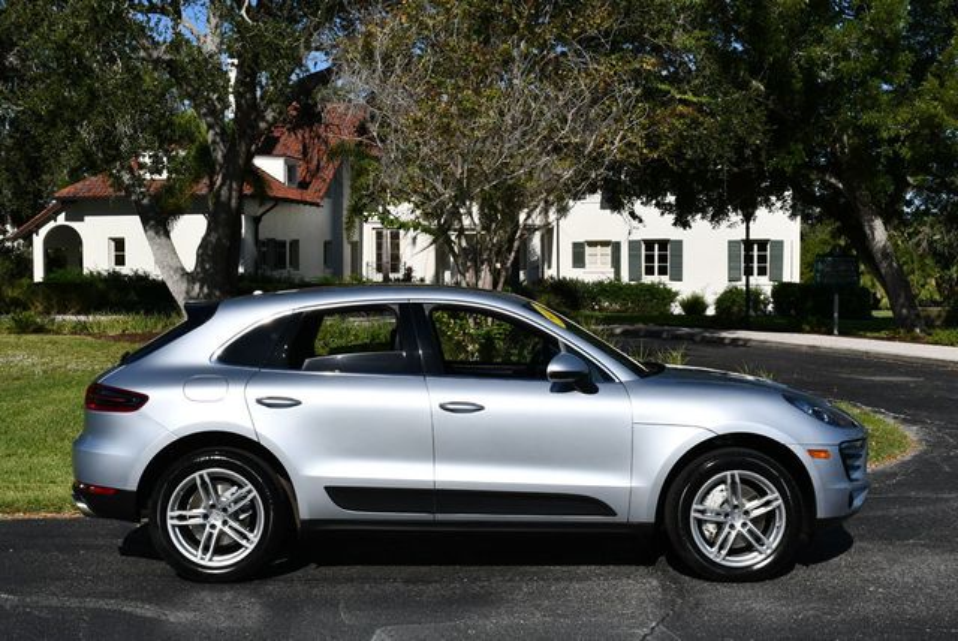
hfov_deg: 38.2
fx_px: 1385
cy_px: 320
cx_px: 479
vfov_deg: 26.0
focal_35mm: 52
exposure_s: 1/400
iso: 100
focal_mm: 26
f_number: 10
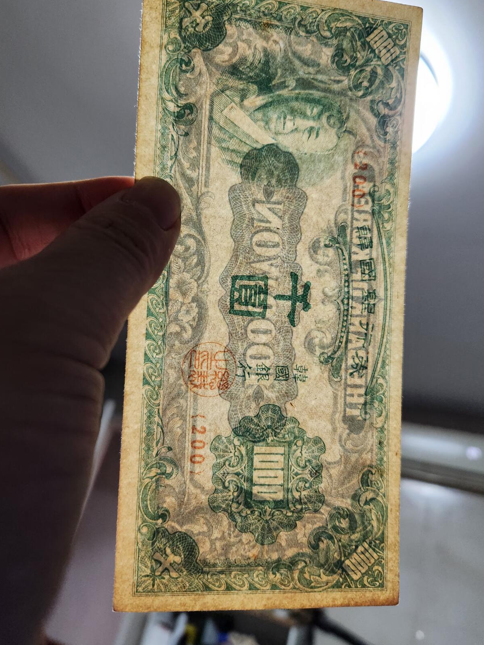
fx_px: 485
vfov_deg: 67.2
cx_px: 240
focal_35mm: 26
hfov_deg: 53.1
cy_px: 291
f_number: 1.8
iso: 1000
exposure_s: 1/100
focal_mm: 5.4
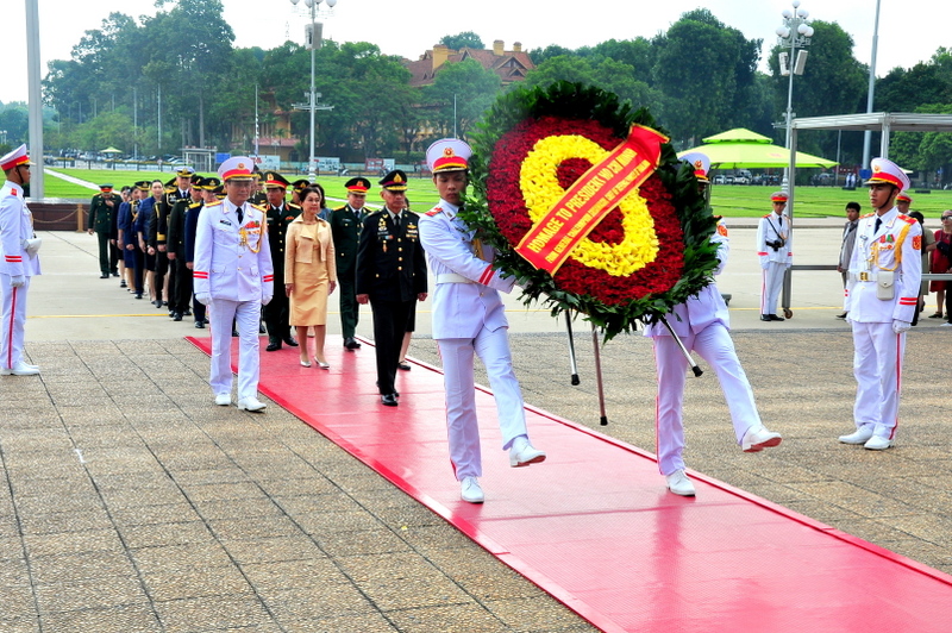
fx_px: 1387
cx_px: 476
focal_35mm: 52
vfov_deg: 25.7
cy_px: 316
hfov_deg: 37.9
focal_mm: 35
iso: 200
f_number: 16
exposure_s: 1/125
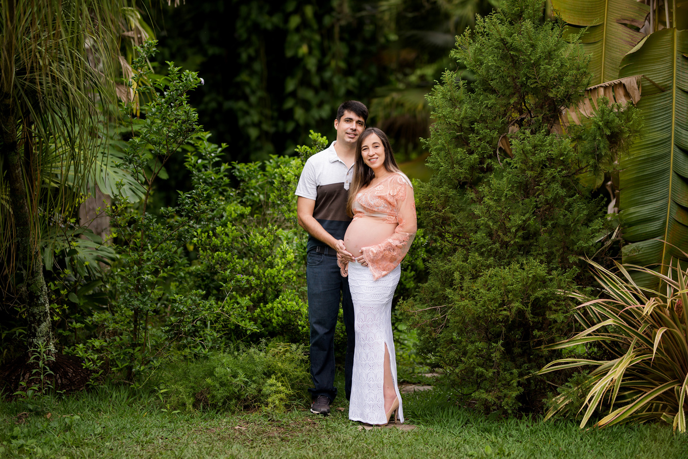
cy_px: 230
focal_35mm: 85
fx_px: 1625
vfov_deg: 16.1
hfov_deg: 23.9
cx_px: 344
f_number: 1.8
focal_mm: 85
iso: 100
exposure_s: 1/640
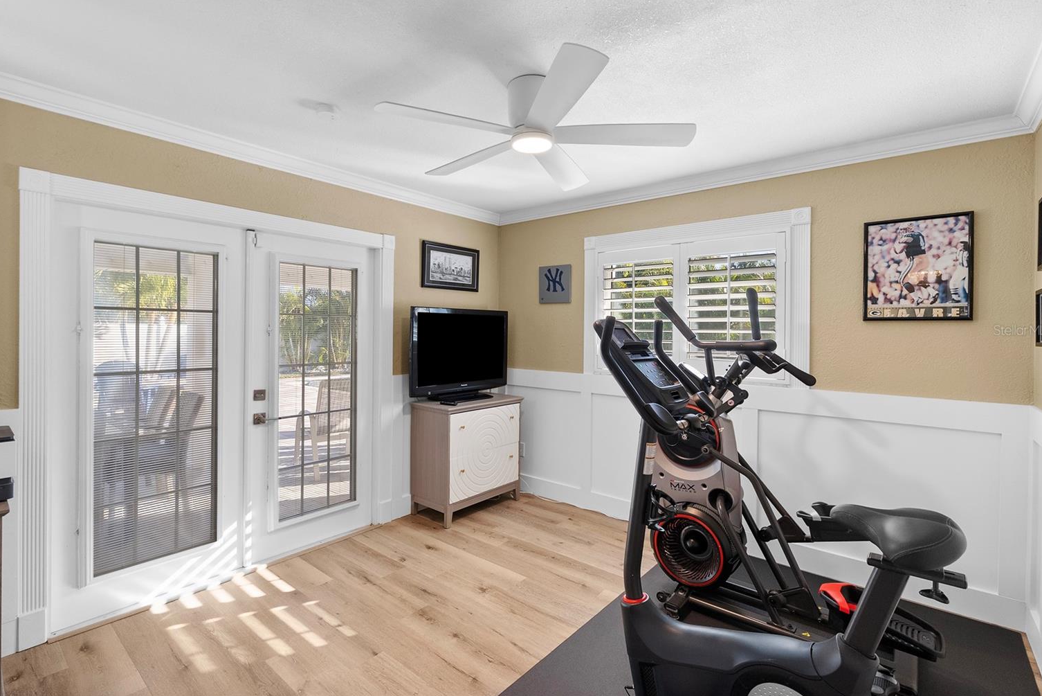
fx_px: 492
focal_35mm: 17
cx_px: 502
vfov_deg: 70.4
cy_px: 330
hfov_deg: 93.2
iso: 640
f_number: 8
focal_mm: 16
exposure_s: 1/100
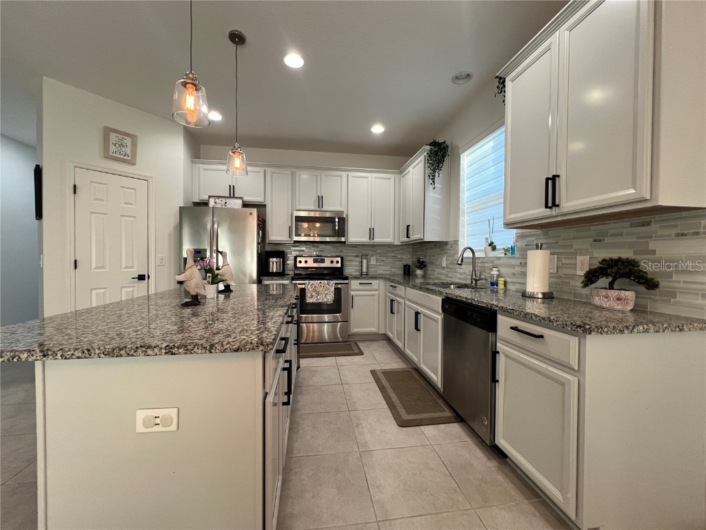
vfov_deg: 89.9
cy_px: 265
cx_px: 353
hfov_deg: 106.2
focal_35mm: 13
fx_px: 265
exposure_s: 1/120
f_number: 1.8
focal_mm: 1.57
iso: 250
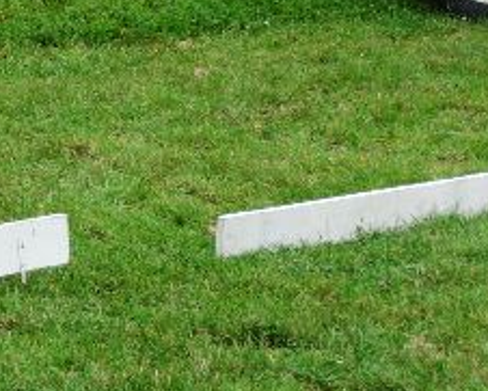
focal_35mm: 266
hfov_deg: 7.2
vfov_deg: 5.8
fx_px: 3843
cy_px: -192
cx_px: -186
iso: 100
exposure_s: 1/100
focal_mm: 13.1
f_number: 4.6
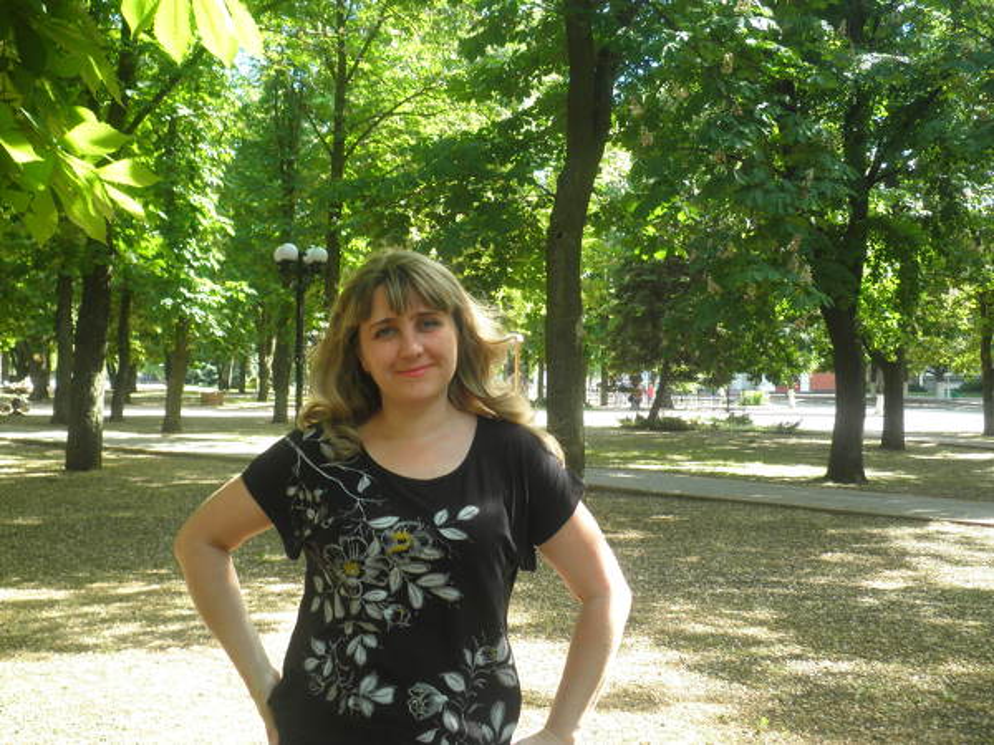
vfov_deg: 39.7
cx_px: 497
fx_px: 1034
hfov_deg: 51.4
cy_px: 372
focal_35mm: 36
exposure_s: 1/60
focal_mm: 6.4
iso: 64
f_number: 3.1
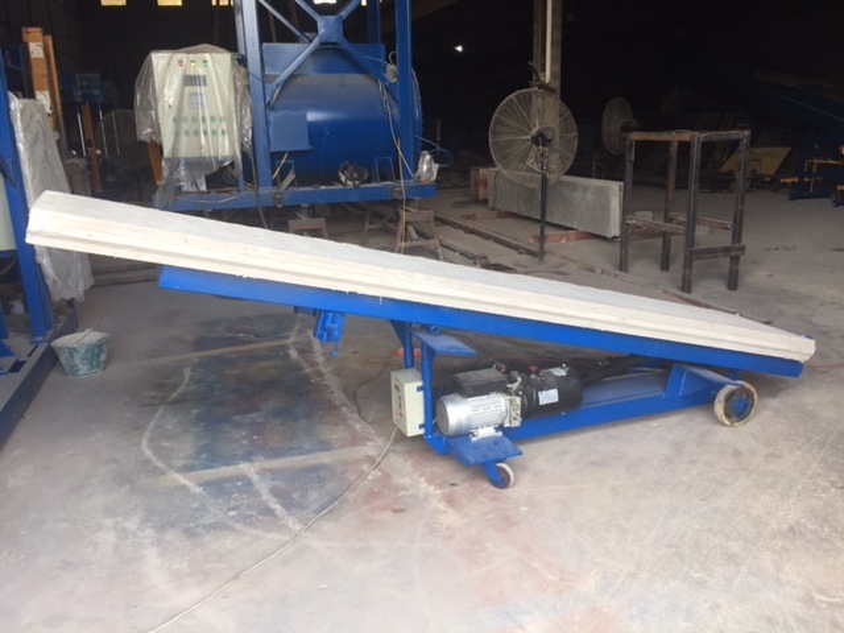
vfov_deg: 48.2
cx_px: 422
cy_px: 316
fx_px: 707
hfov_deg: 61.7
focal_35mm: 29
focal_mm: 4.15
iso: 32
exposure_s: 1/100
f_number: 2.2
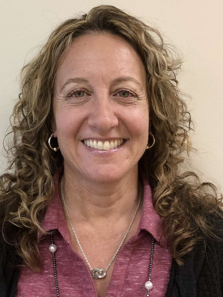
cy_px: 148
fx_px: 241
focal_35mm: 28
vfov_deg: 63.4
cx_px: 112
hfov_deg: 49.7
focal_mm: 3.99
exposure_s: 1/17
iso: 40
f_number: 1.8
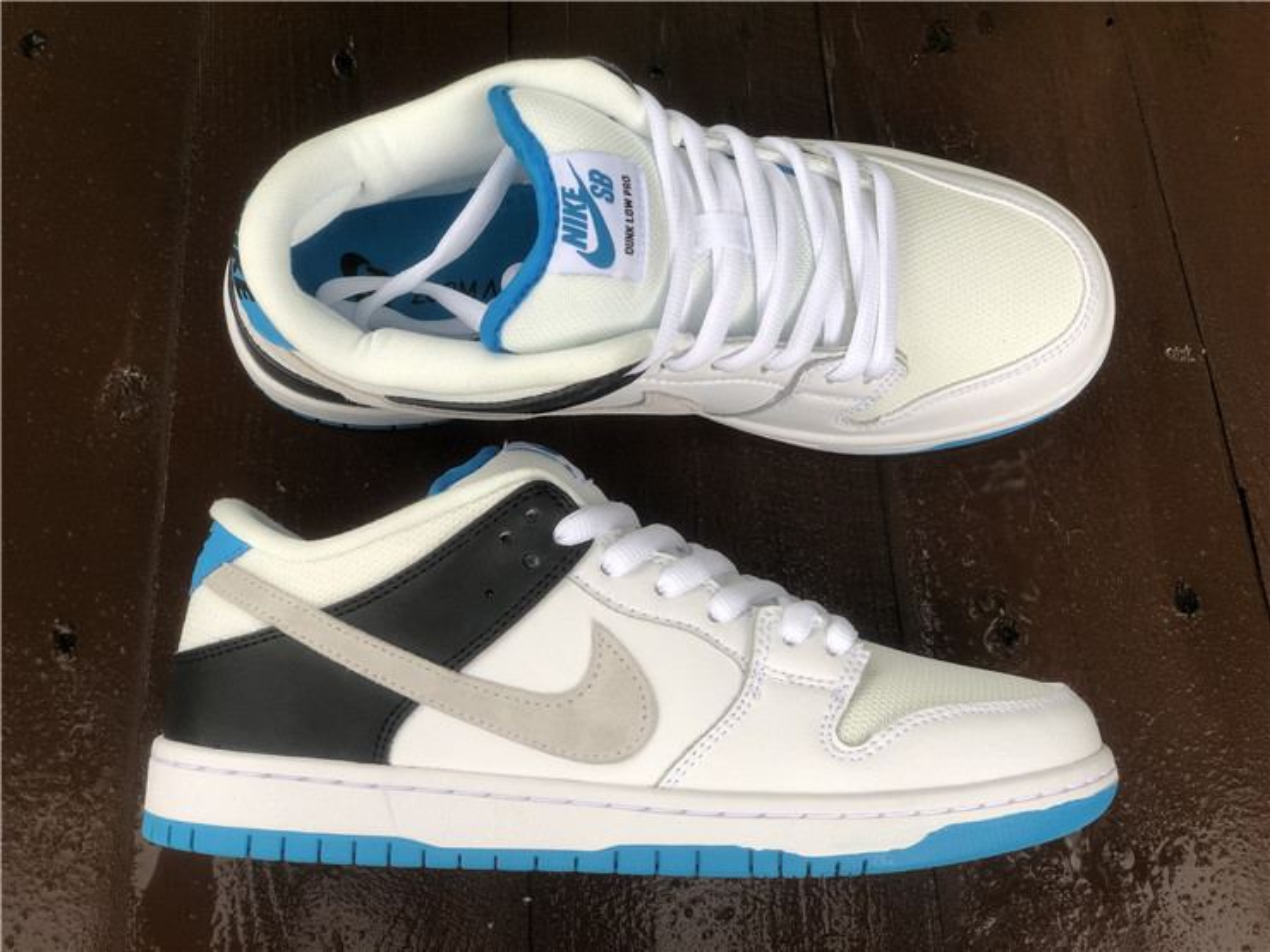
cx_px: 635
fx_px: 1908
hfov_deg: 36.8
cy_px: 476
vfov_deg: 28.0
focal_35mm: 52
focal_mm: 6
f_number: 2.4
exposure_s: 1/60
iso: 25
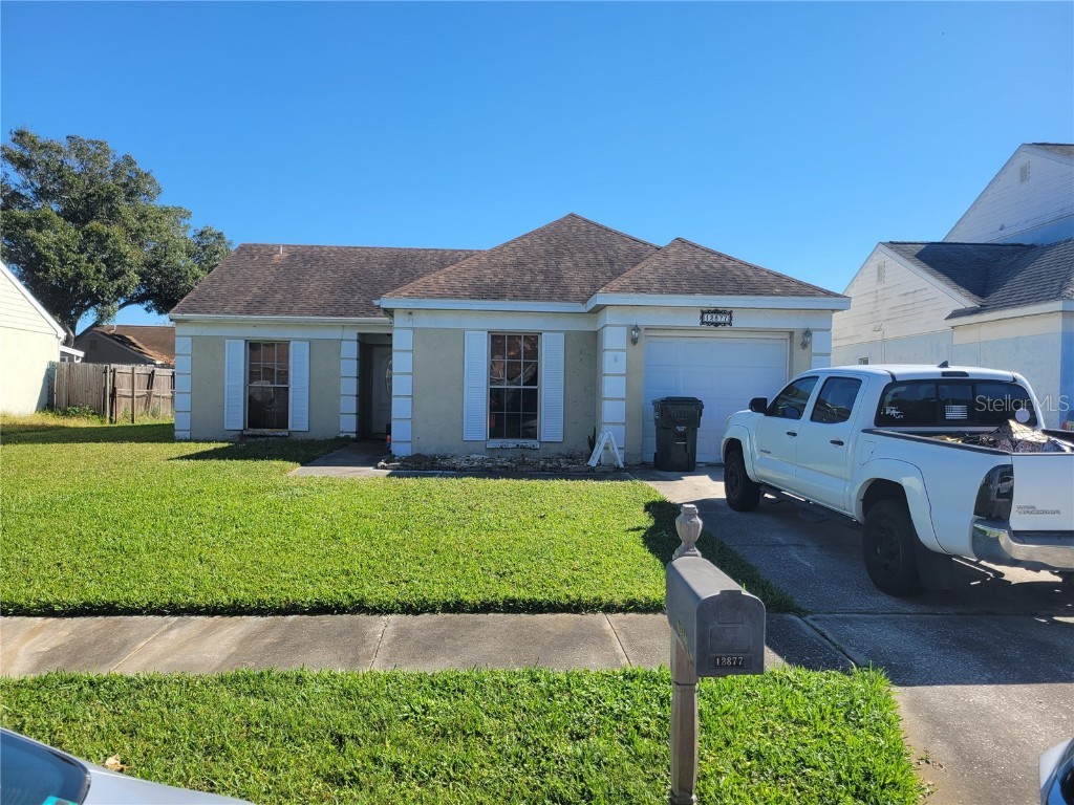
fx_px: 807
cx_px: 537
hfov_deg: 67.3
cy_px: 402
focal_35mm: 26
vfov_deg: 53.1
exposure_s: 1/1610
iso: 40
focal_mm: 5.4
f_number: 1.8
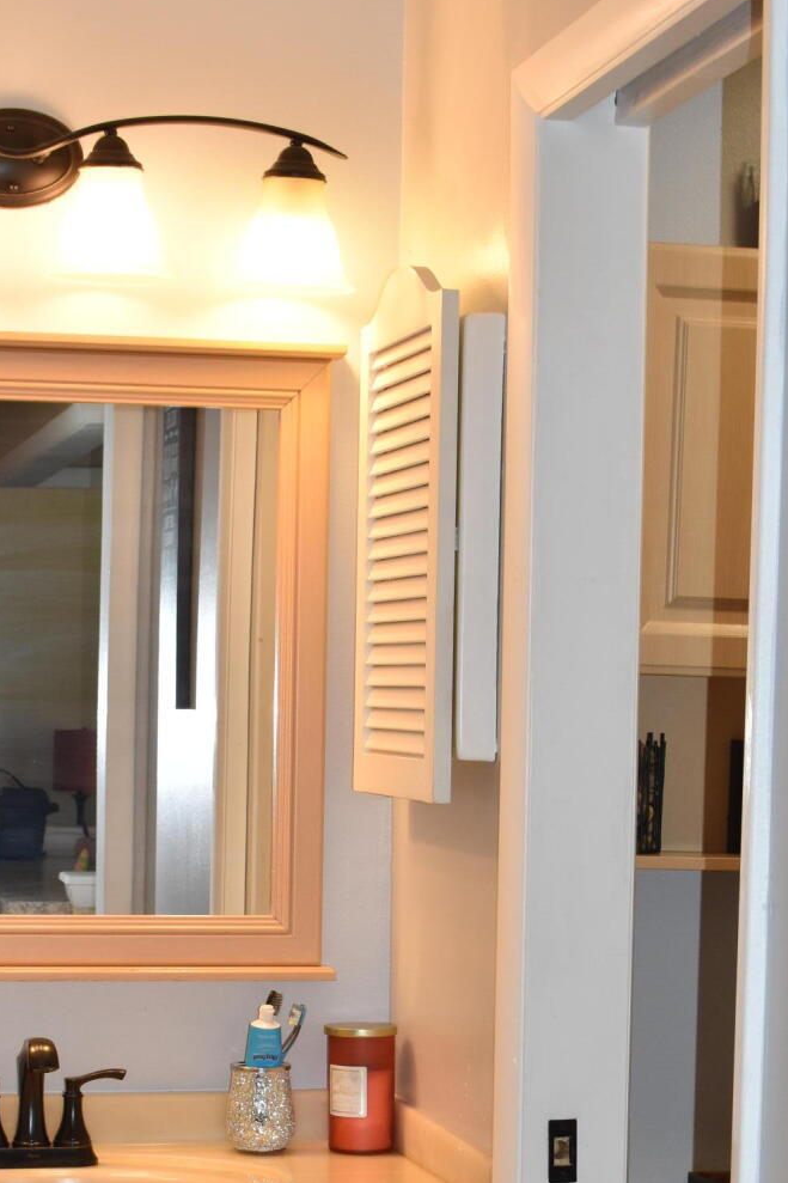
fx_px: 3088
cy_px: 1025
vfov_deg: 21.3
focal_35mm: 94
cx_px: 333
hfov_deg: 14.5
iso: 800
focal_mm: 31
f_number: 5.6
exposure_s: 1/125
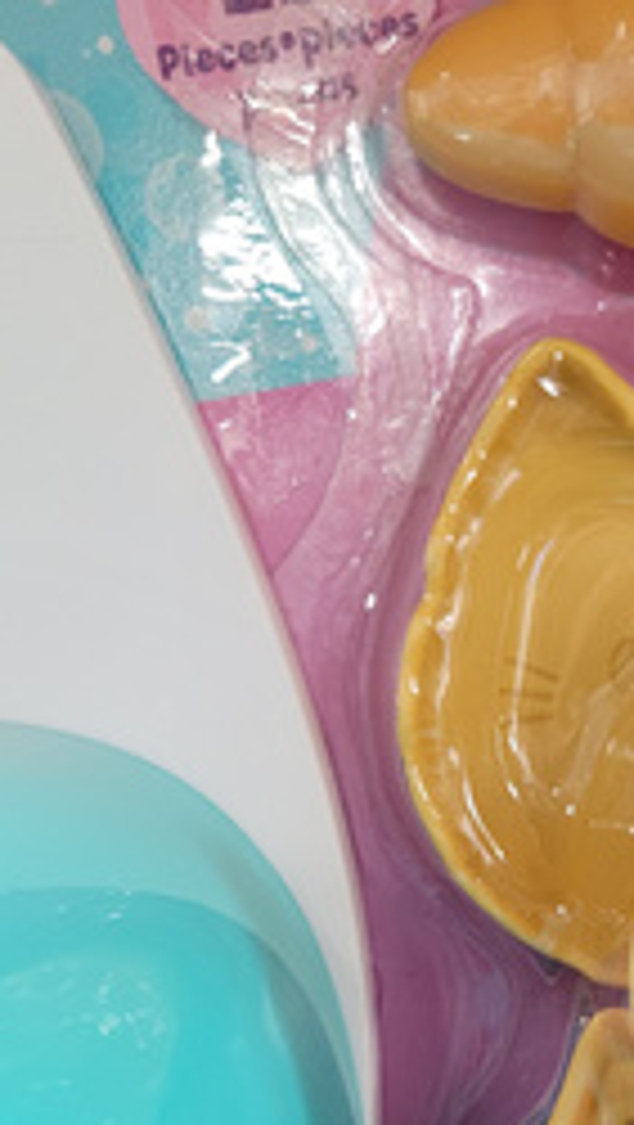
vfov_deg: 38.6
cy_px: 940
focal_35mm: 51
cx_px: 600
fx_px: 1521
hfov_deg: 22.8
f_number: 1.8
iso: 500
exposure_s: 1/50
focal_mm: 5.4
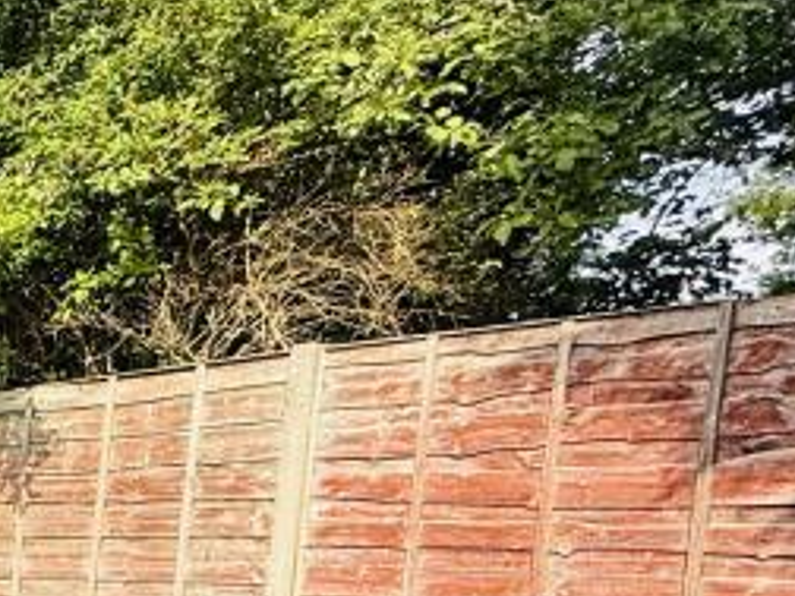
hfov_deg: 21.3
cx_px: -659
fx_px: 1309
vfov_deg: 23.4
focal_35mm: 57
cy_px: 719
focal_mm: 2.22
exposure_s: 1/942
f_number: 2.2
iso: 50
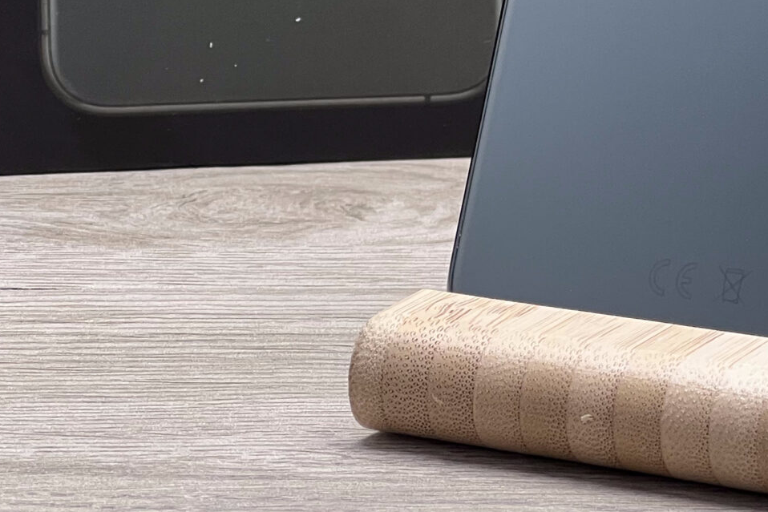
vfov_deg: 6.4
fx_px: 4566
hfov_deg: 9.6
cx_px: 745
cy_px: -215
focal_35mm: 214
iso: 125
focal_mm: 9
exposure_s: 1/99
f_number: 2.8
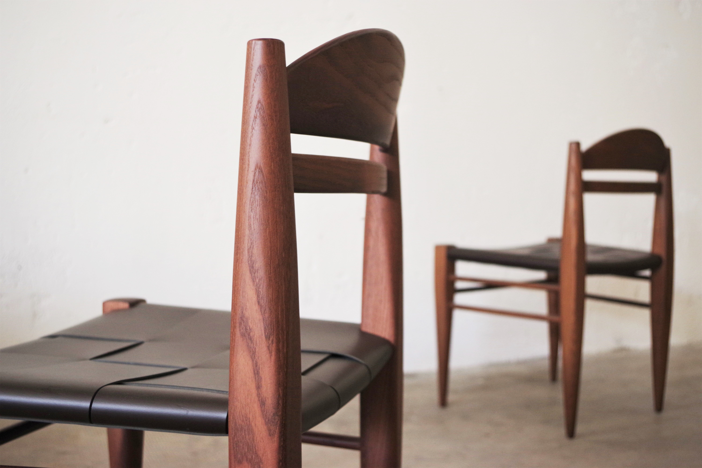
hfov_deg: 46.4
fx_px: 819
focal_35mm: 42
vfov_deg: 31.9
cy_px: 234
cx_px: 351
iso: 800
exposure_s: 1/125
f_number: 4
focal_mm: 28.13
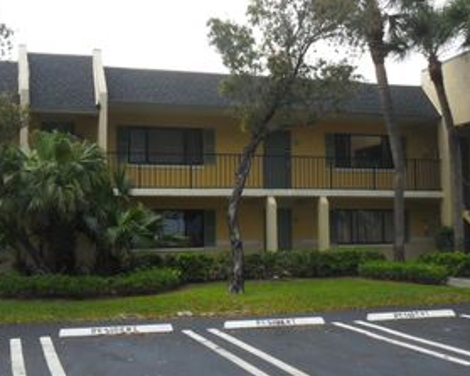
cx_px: 261
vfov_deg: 27.1
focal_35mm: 56
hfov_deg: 33.6
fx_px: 779
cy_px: 164
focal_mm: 5.7
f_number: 3.7
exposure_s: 1/750
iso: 100
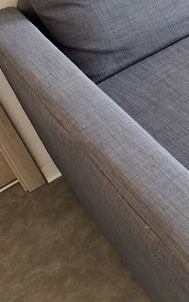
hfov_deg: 15.4
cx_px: 331
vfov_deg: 27.1
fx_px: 609
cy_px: 45
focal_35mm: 74
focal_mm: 5.54
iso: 64
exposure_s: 1/100
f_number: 1.8
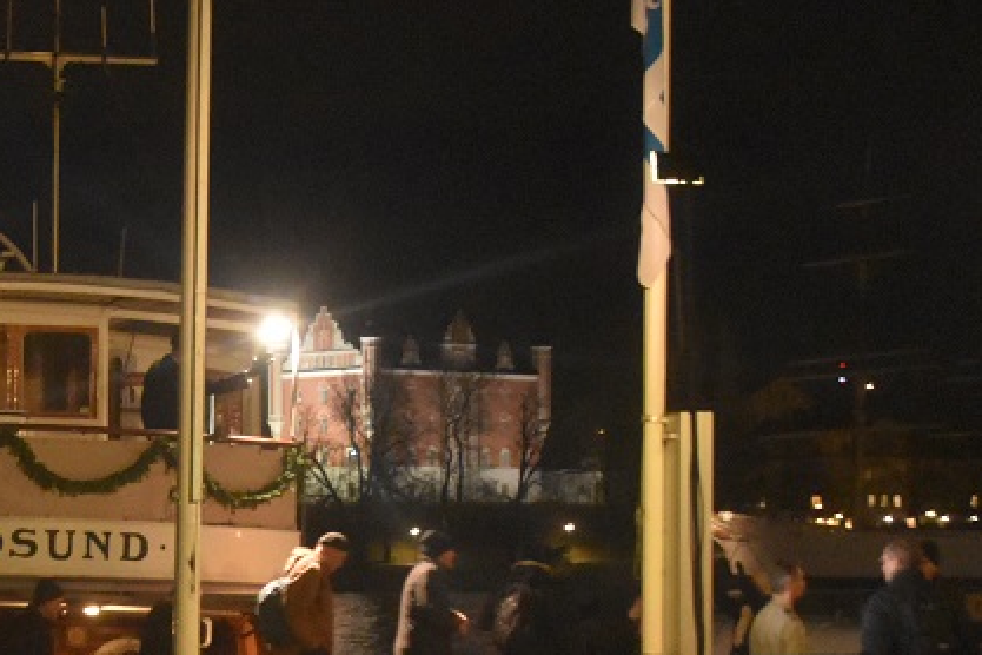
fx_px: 8544
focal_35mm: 313
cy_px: 554
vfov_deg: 4.4
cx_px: -87
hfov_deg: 6.5
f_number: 5.6
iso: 6400
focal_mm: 85
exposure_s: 1/25
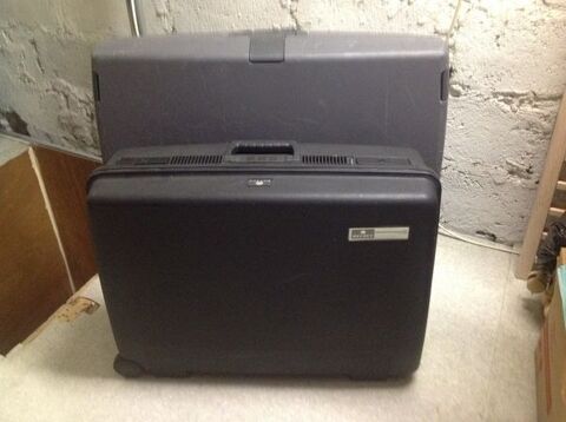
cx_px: 283
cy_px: 211
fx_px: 571
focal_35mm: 35
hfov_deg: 52.7
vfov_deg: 40.6
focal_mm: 4.28
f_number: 2.4
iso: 500
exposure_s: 1/17
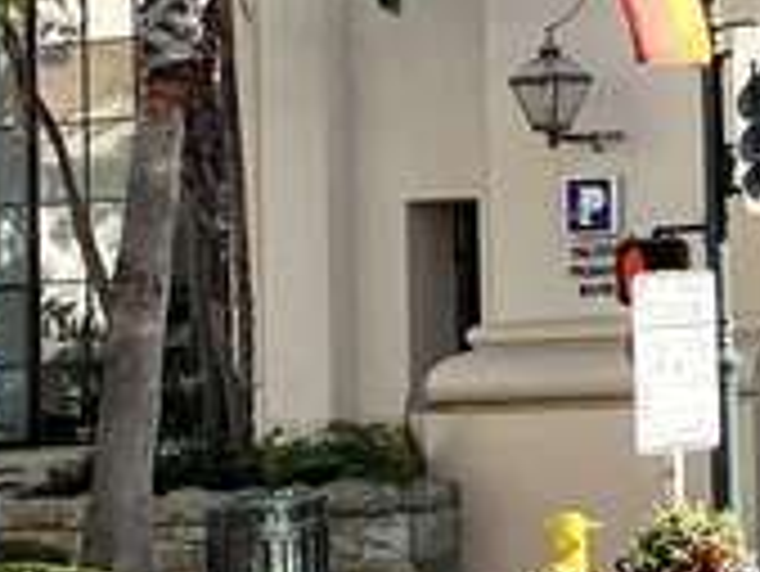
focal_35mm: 246
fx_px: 5405
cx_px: 1300
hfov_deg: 7.8
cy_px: -32
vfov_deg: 6.0
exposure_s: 1/888
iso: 20
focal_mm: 6
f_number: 2
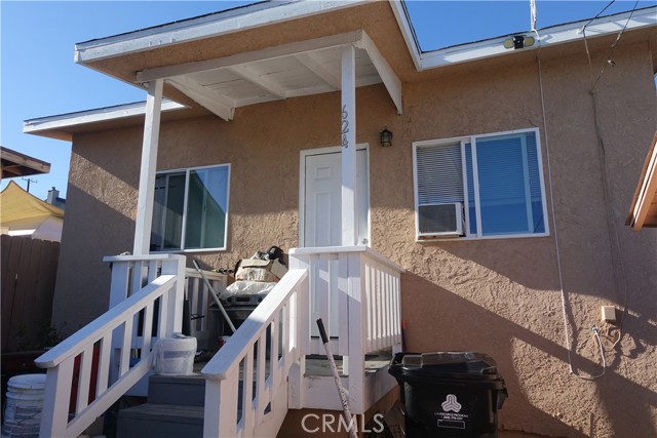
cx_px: 328
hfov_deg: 73.7
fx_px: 438
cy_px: 219
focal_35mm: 24
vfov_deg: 53.2
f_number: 5.6
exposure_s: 1/400
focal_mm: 8.8
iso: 125
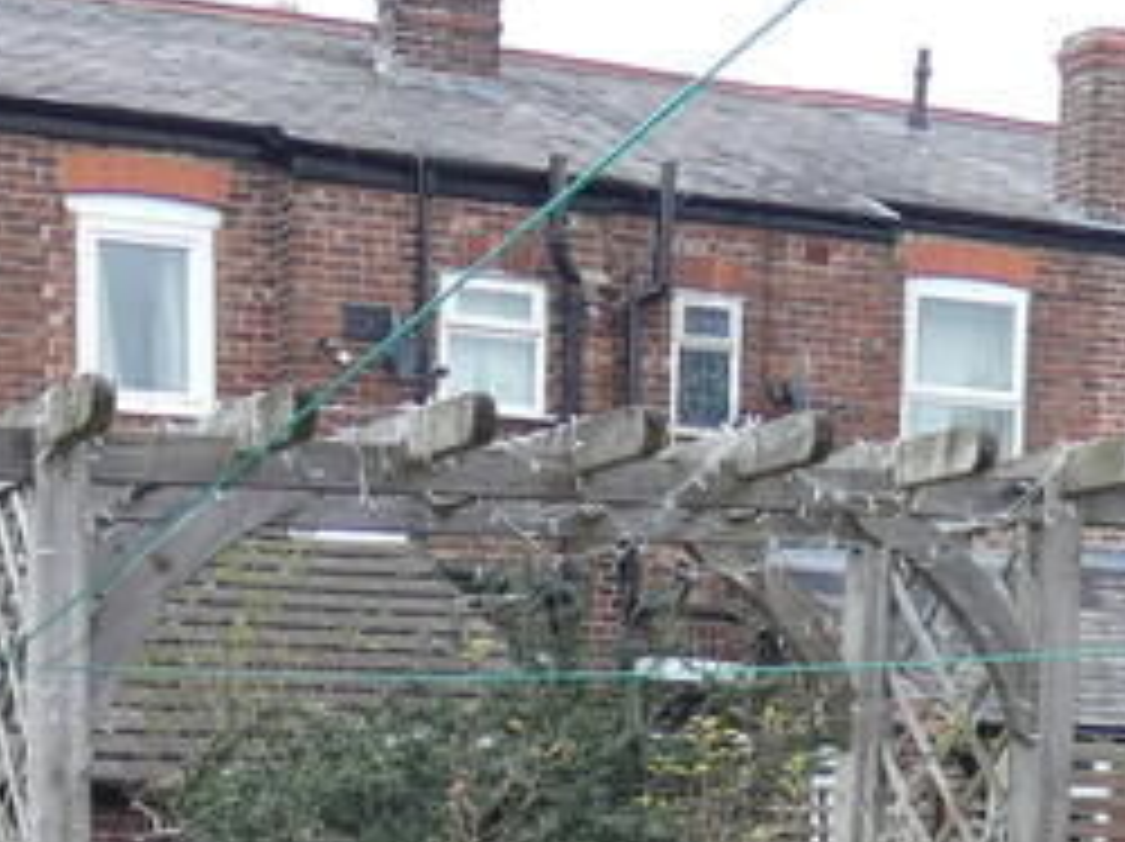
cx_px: 504
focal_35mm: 82
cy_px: 1274
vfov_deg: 16.3
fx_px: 2662
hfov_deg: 23.8
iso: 80
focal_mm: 3.6
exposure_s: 1/60
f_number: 2.8
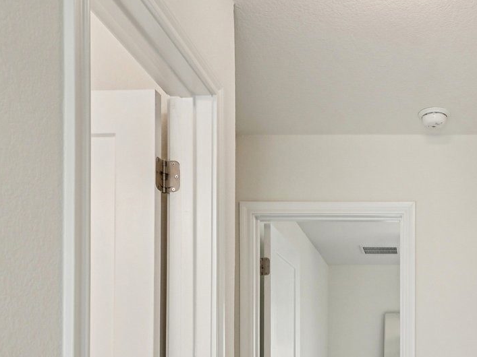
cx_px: 408
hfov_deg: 44.5
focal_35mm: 39
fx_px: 537
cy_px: 379
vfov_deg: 32.9
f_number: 8
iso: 400
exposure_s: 1/40
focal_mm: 14
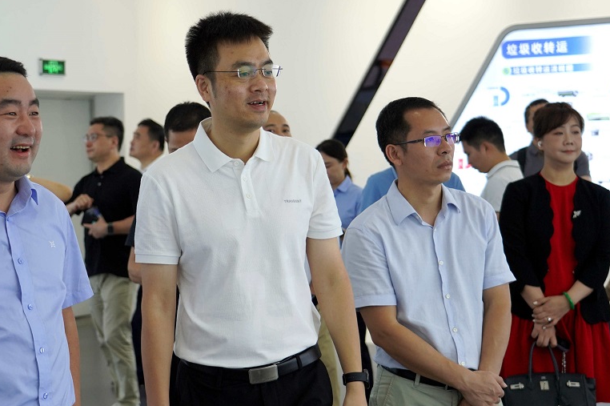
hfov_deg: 31.7
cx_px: 223
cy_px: 226
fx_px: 1067
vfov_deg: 21.5
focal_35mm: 63
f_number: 4
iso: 500
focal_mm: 48
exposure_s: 1/160
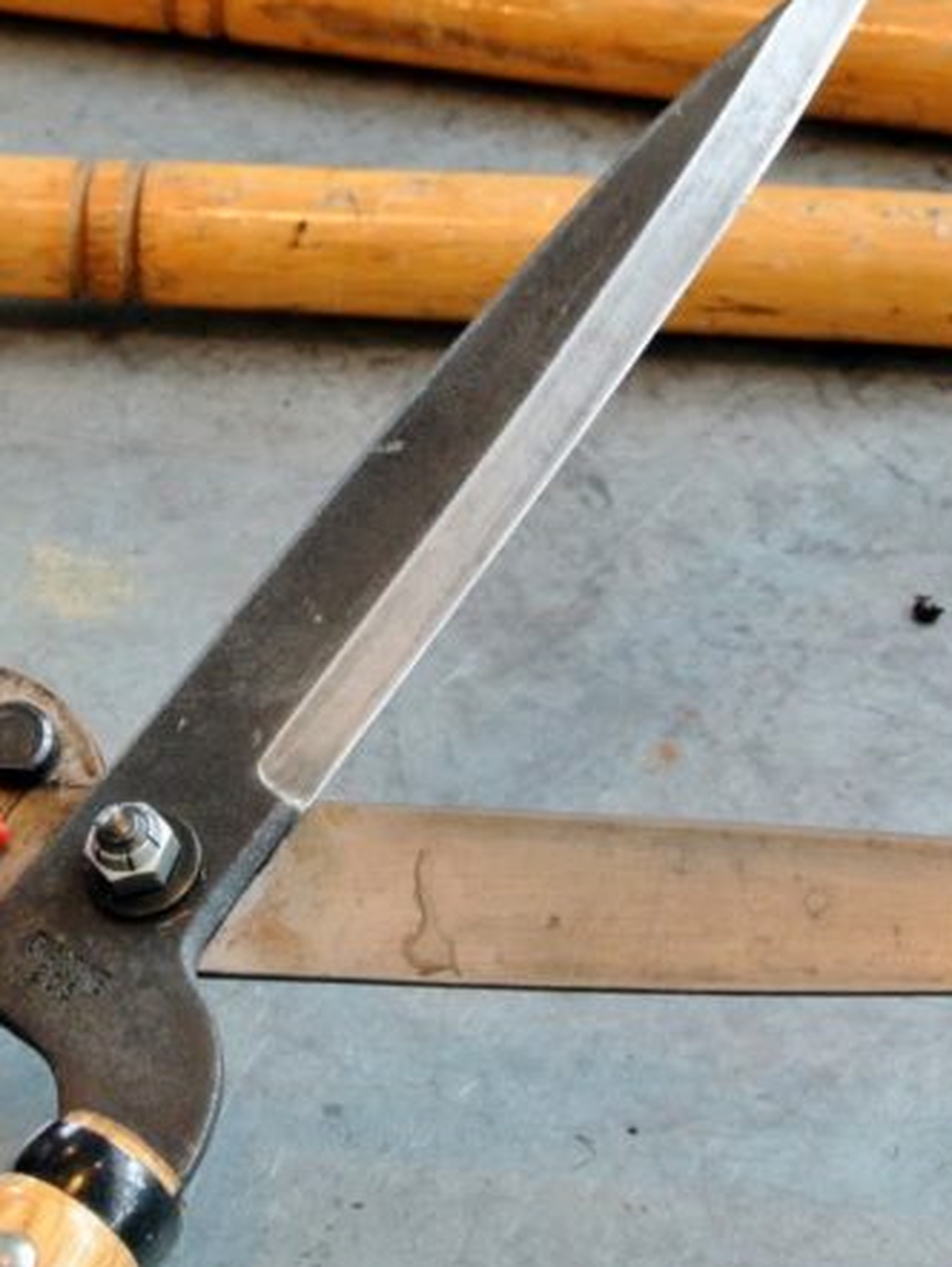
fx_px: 4982
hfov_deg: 10.9
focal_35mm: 136
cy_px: 593
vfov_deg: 14.5
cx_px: 298
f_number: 5
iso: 450
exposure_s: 1/30
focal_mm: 22.7
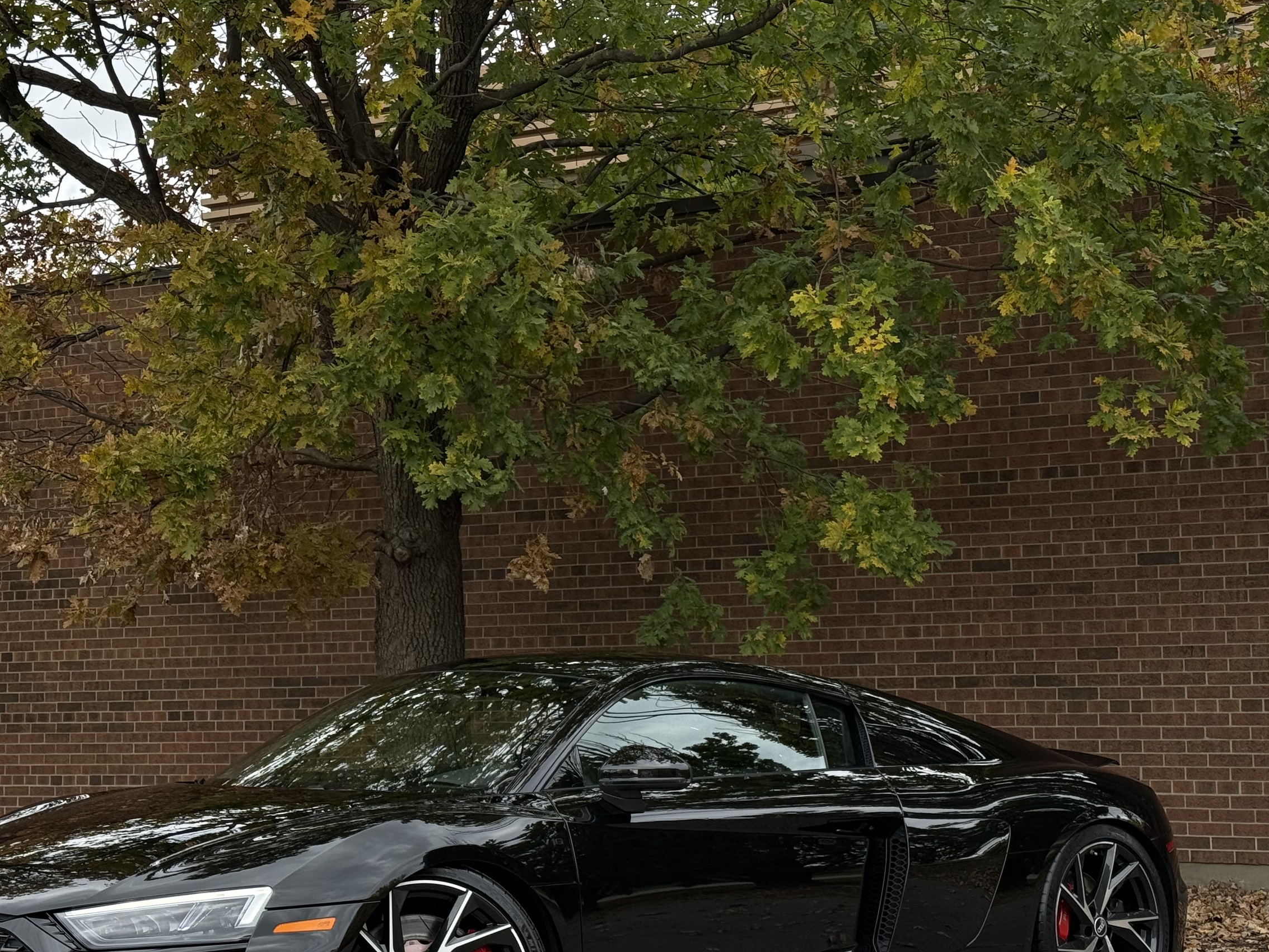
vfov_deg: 24.0
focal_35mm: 61
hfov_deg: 31.6
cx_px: 519
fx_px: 2236
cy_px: 554
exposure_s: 1/1085
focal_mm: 6.76
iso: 100
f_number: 1.78
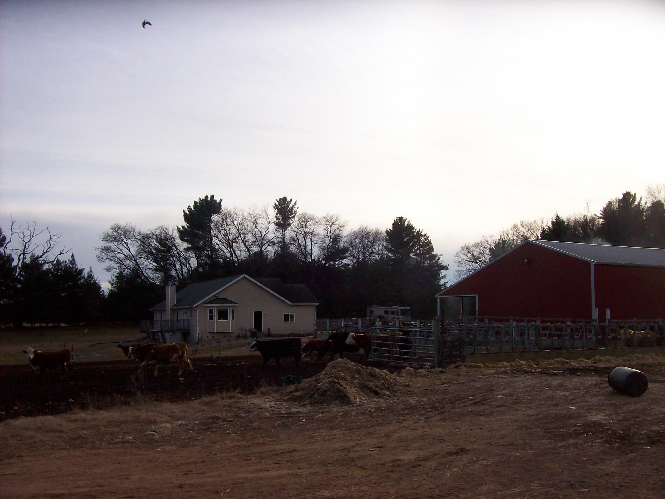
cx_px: 332
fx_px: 691
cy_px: 250
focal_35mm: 36
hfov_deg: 51.4
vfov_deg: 39.6
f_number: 4.8
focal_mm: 6
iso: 80
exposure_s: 1/672
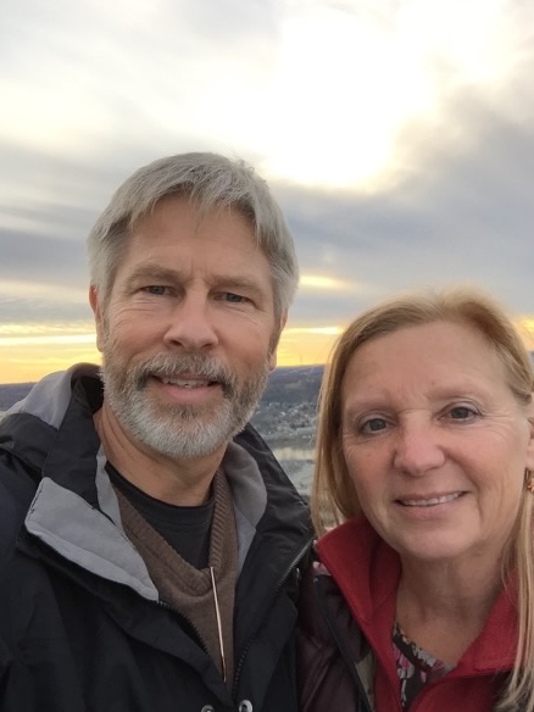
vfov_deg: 54.0
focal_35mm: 34
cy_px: 363
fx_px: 699
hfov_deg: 41.8
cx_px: 269
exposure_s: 1/132
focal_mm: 2.65
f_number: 2.2
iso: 32
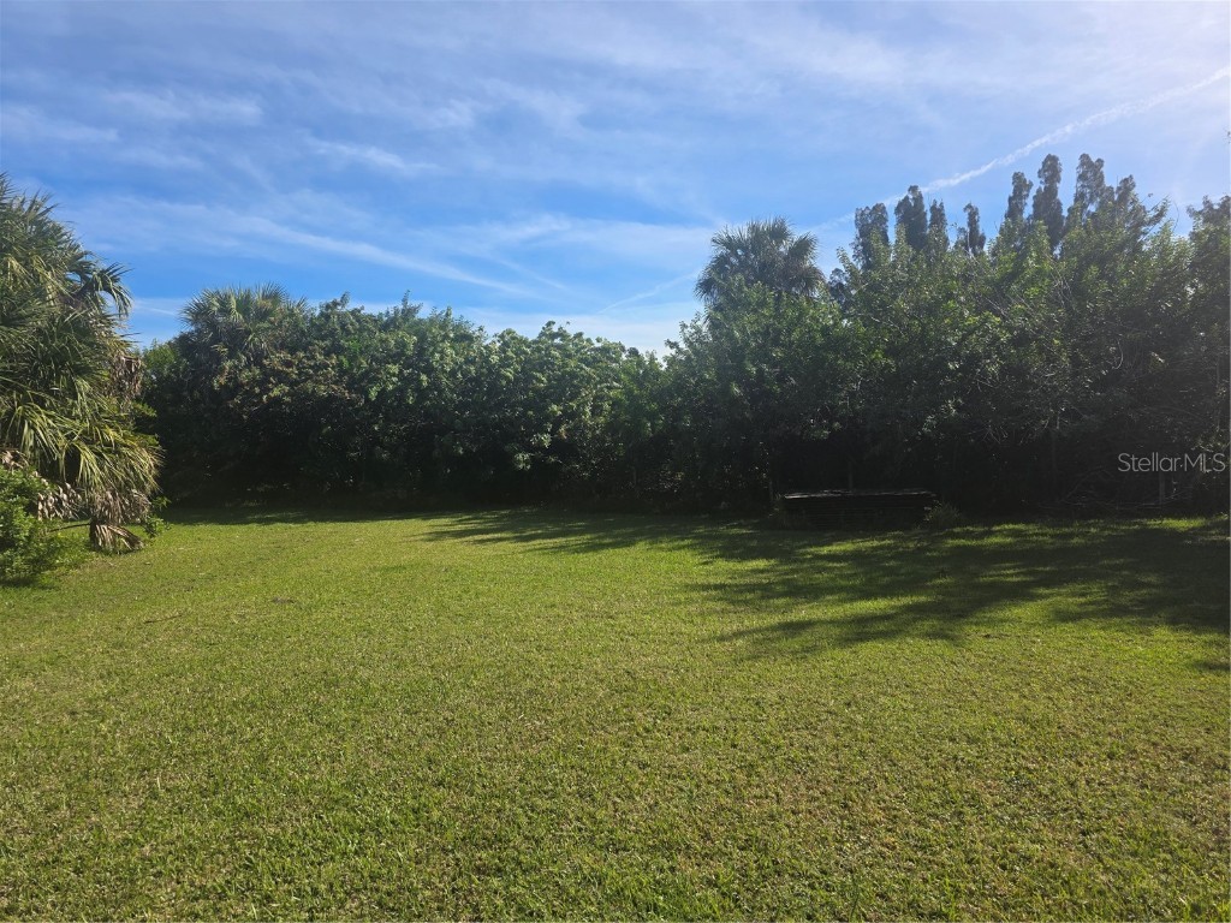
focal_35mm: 23
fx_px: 818
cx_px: 616
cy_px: 462
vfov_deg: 58.9
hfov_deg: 73.9
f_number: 1.7
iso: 40
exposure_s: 1/2805
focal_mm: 6.3
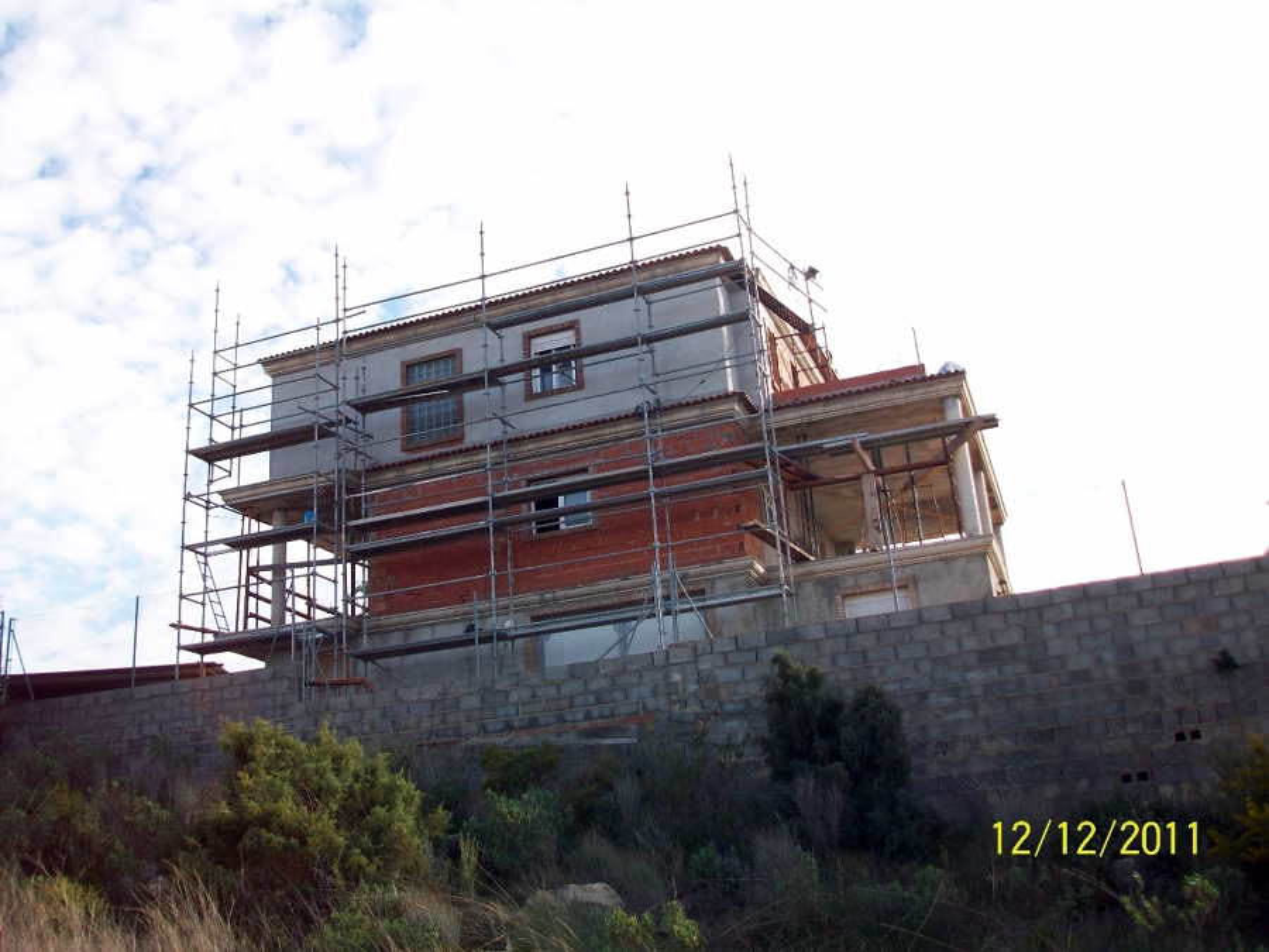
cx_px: 634
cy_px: 476
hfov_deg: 54.0
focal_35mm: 34
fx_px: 1246
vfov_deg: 41.8
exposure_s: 1/484
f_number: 2.8
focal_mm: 5.7
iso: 64
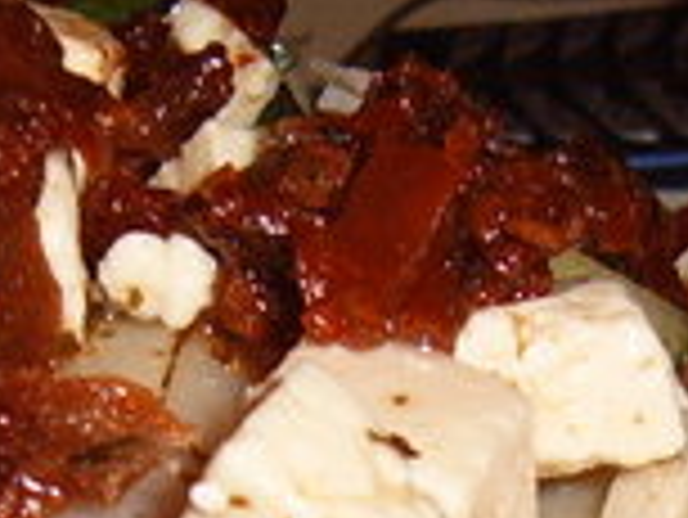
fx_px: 3083
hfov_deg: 12.7
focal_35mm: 155
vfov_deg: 9.4
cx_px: 445
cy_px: 748
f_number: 2.9
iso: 141
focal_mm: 6.2
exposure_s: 1/30
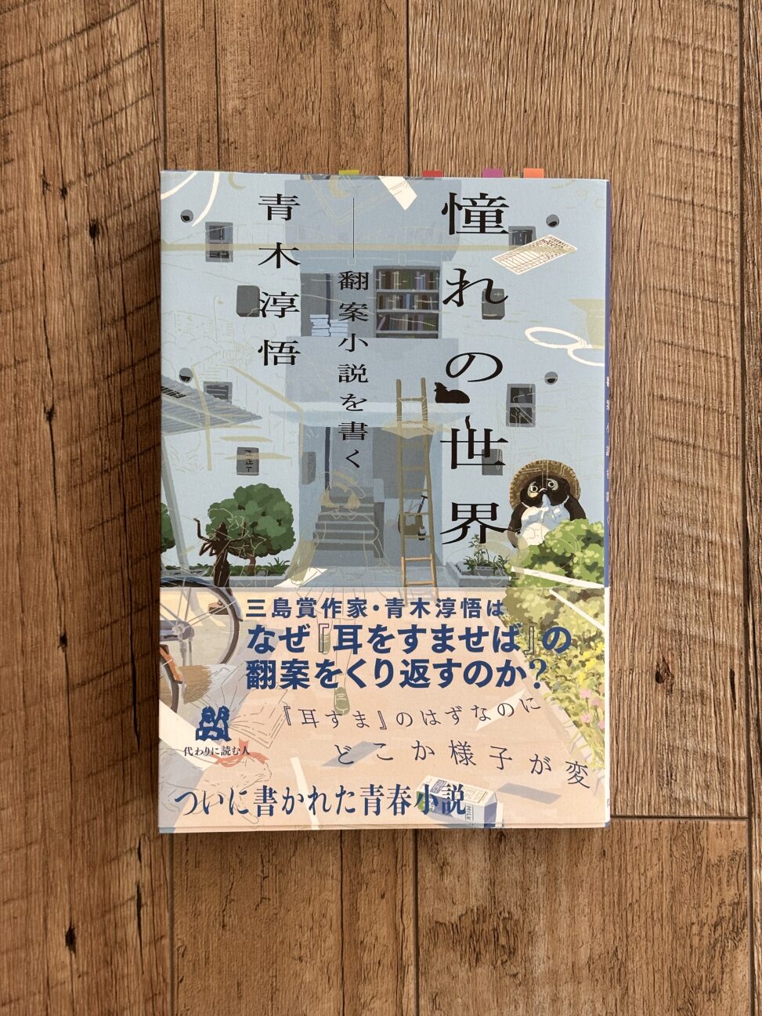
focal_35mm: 48
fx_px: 1409
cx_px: 381
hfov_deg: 30.3
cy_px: 508
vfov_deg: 39.7
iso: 50
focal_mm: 6.86
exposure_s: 1/206
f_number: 1.78
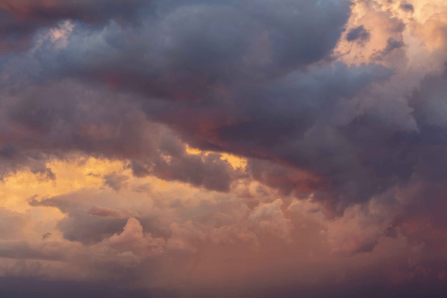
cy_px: 149
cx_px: 224
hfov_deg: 24.8
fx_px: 1018
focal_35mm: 82
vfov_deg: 16.7
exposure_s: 1/50
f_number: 7.1
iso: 320
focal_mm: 82
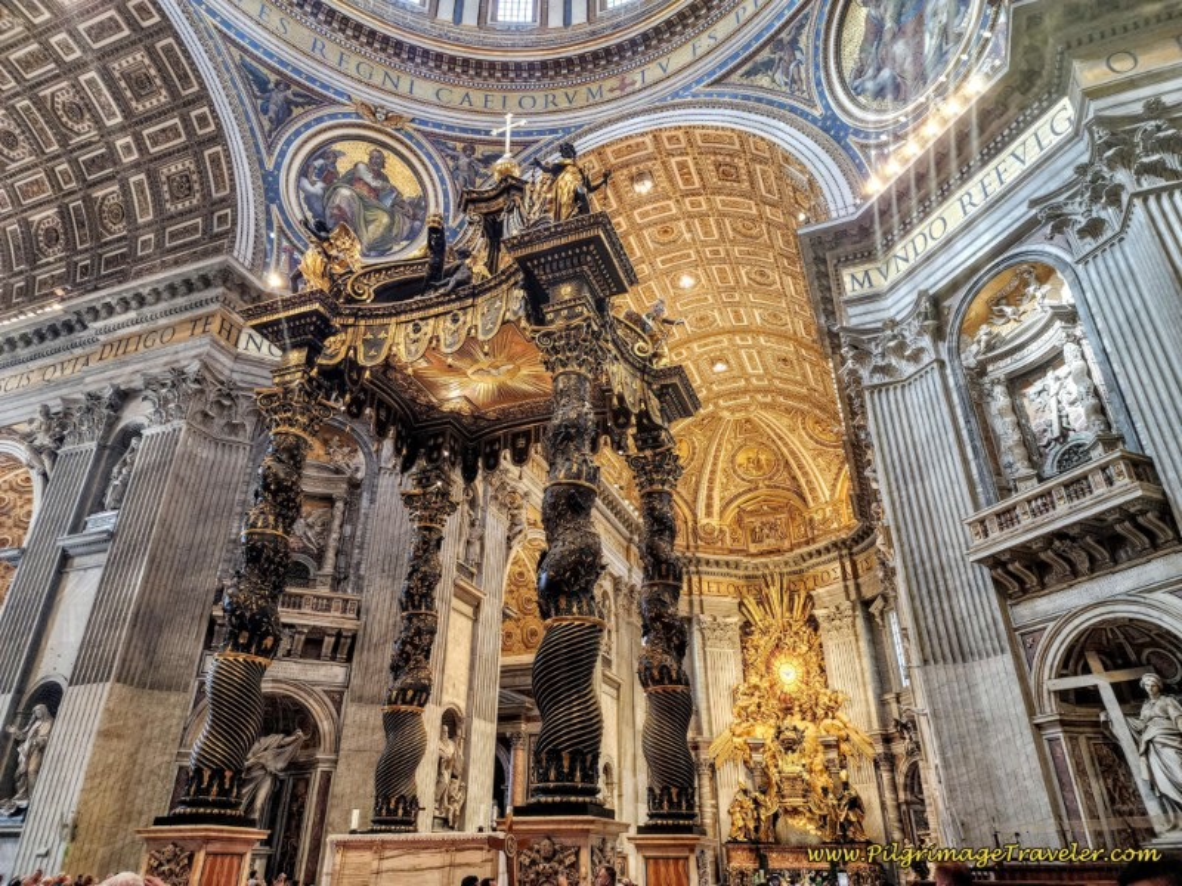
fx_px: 785
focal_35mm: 23
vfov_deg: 58.9
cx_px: 591
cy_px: 443
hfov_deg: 73.9
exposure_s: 1/120
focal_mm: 6.4
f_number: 1.8
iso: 640
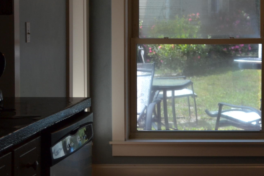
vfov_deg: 12.2
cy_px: 23
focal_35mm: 112
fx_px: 821
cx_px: 281
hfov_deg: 17.7
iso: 180
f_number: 5.6
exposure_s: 1/125
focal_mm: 32
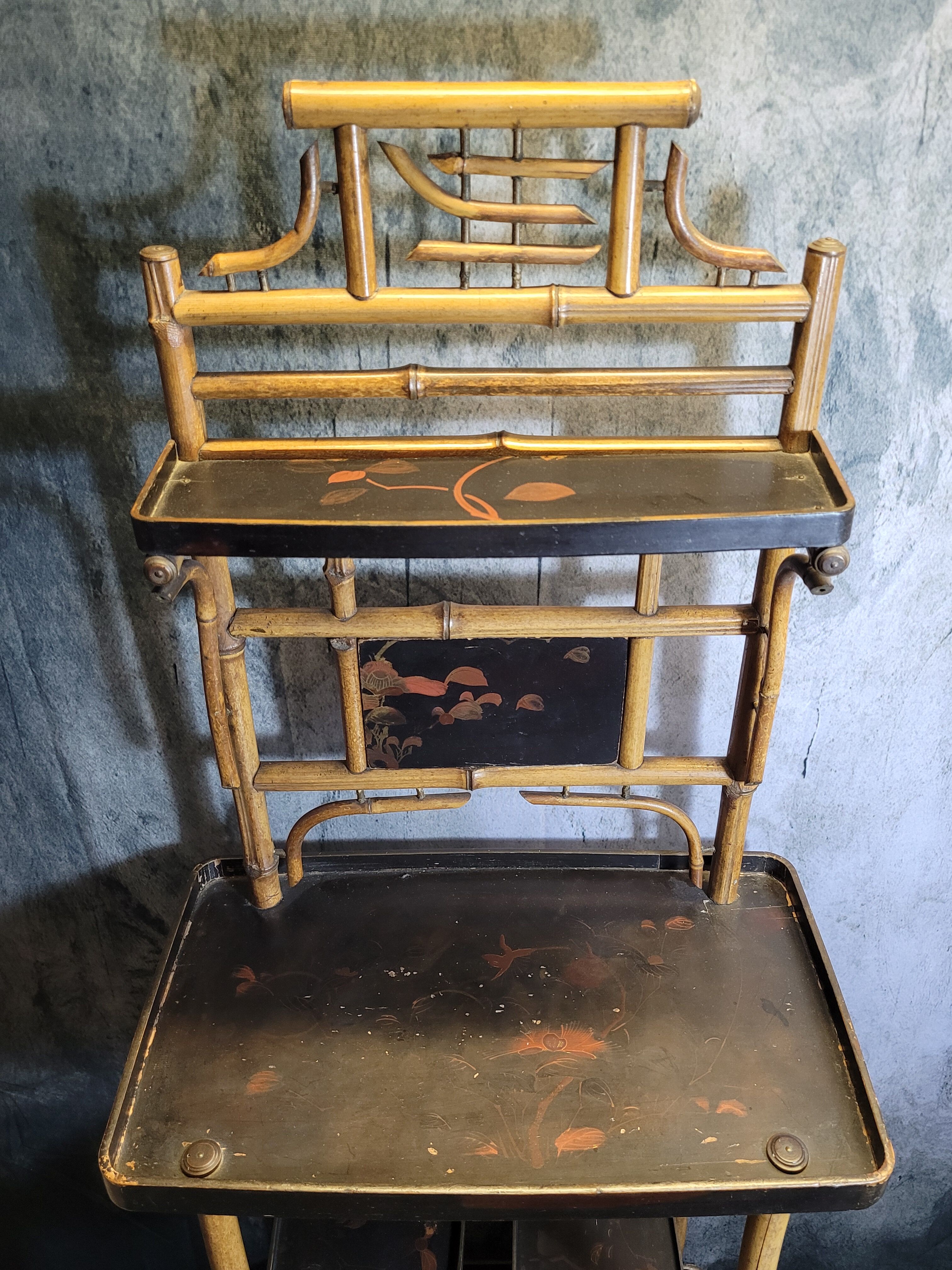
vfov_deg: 67.3
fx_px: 953
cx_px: 476
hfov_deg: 53.1
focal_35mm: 26
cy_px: 635
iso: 250
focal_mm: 5.4
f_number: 1.8
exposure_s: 1/50
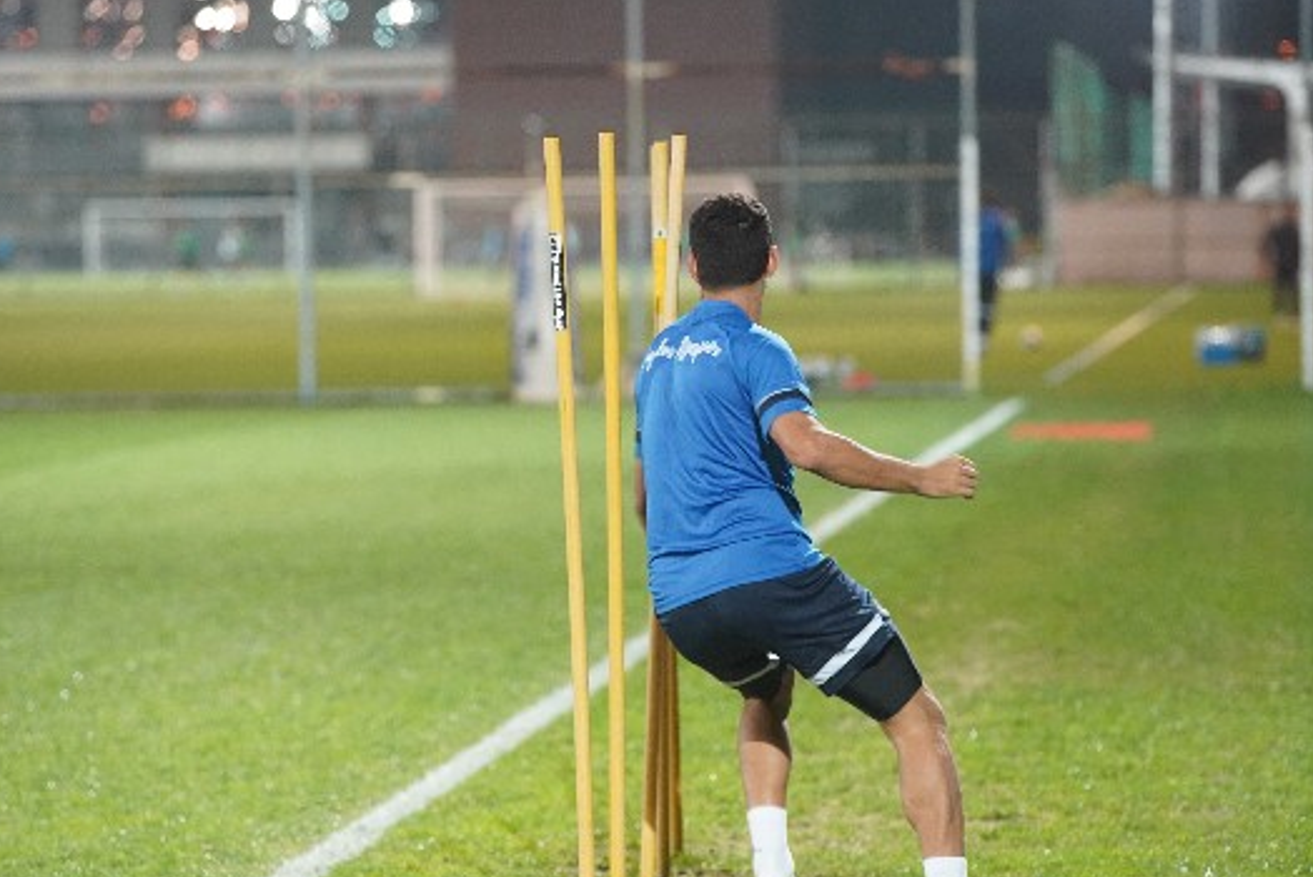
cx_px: 639
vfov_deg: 6.5
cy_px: 430
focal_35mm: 211
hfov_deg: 9.7
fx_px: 7700
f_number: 3.5
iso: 4000
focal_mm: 165
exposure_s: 1/200
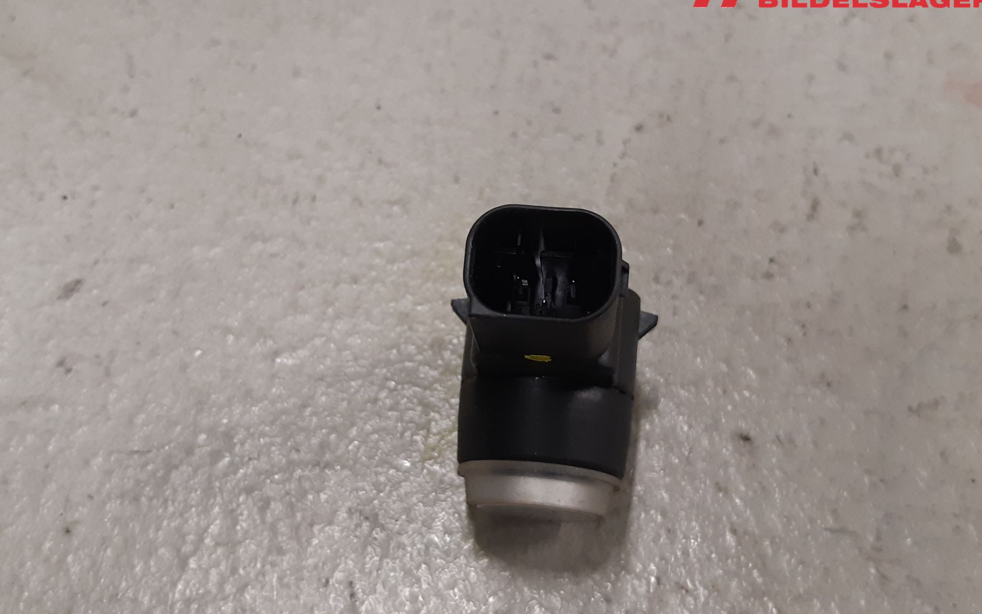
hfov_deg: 66.5
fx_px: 749
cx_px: 493
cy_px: 299
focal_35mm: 28
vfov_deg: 44.5
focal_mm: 3.93
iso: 160
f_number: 1.7
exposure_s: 1/50
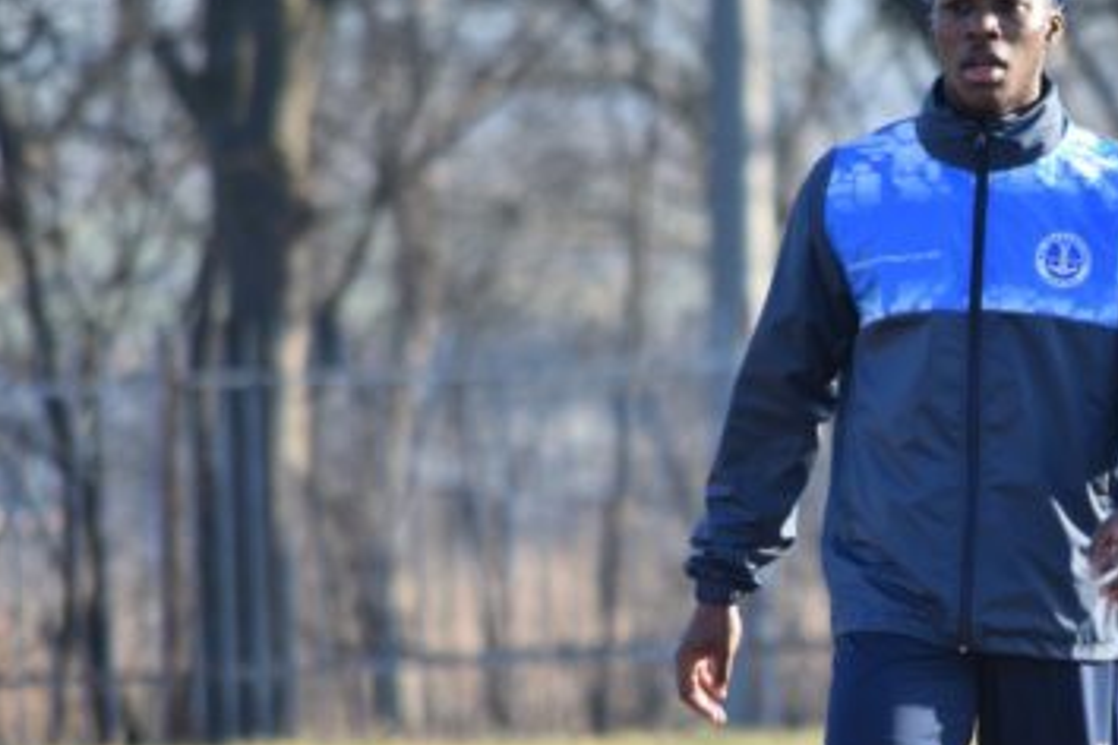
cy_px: 442
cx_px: 916
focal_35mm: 801
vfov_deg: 1.7
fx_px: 24874
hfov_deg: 2.6
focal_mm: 300
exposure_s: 1/800
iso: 800
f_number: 5.6
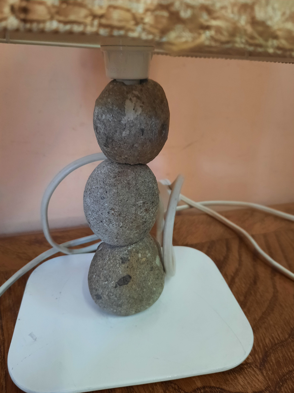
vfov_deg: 69.4
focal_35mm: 25
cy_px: 196
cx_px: 147
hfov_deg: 54.9
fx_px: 283
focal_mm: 4.6
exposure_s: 1/33
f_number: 2
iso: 250
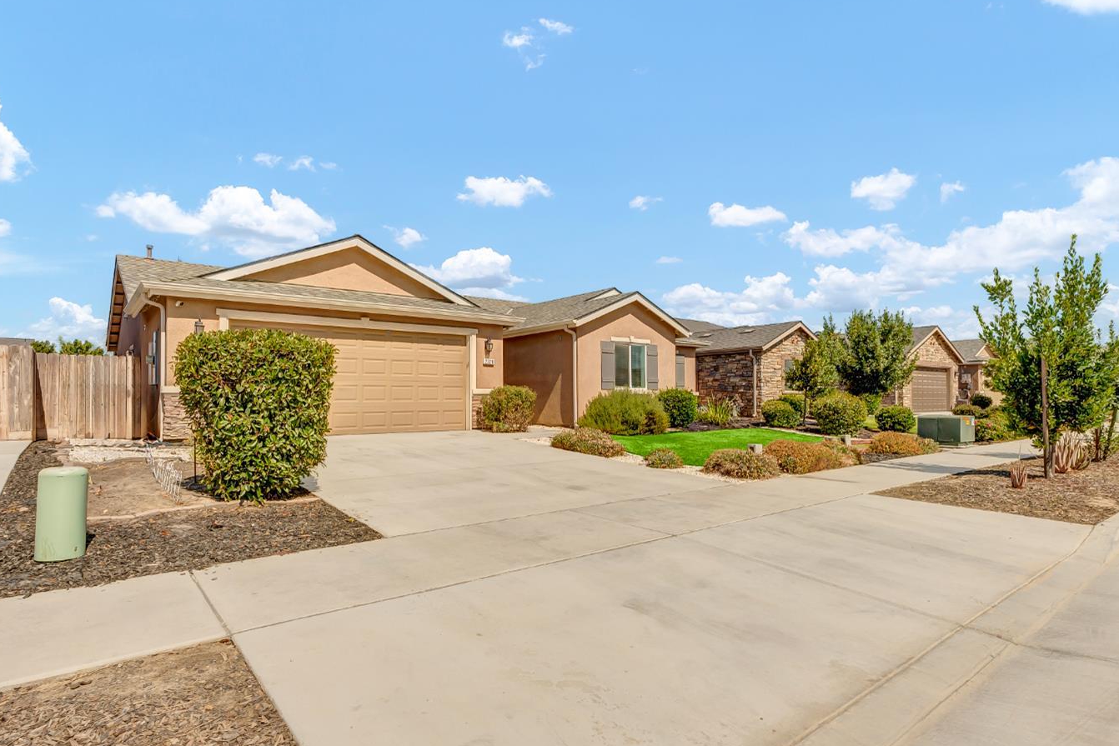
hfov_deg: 86.9
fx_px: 591
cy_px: 405
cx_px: 548
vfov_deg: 64.5
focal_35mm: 19
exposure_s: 1/320
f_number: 10
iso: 80
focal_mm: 17
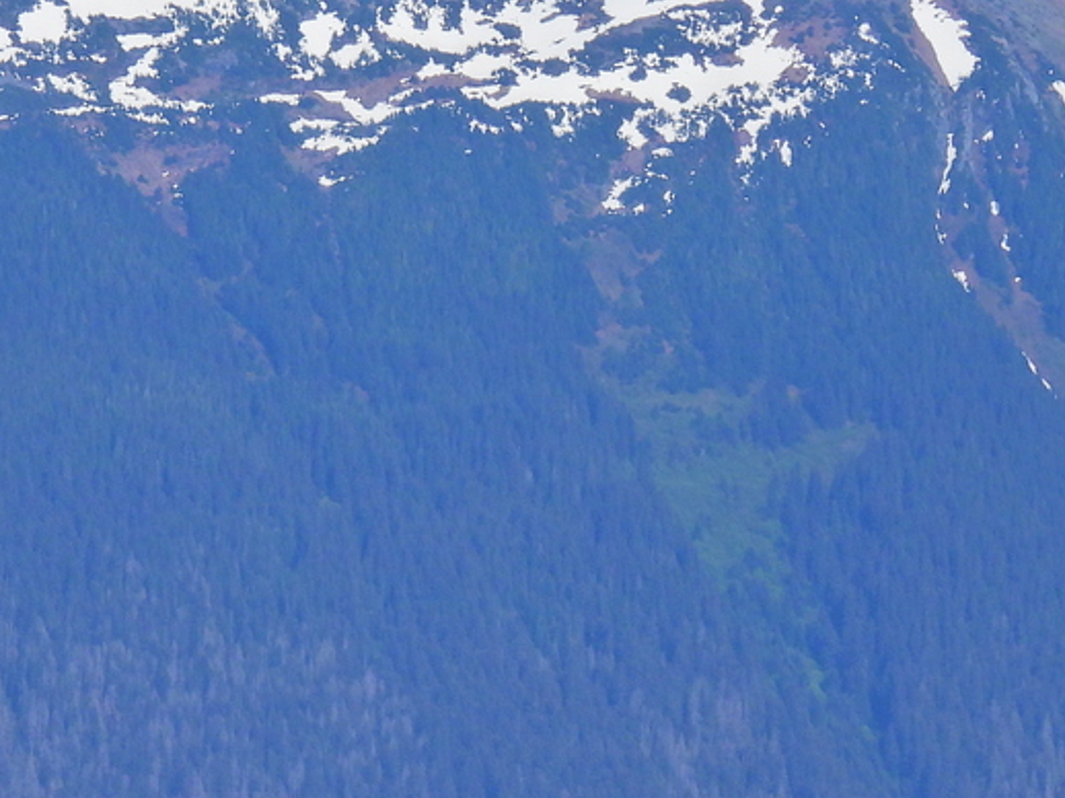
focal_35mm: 544
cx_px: 241
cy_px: 510
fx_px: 16729
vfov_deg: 2.7
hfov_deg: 3.6
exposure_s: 1/1250
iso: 100
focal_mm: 39.3
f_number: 4.5
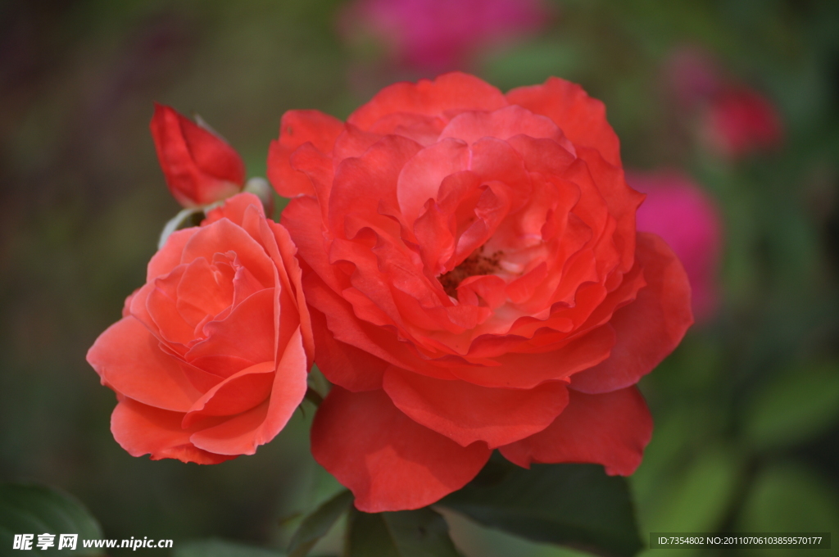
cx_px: 420
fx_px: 3561
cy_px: 278
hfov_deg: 13.4
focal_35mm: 153
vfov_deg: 8.9
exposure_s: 1/1250
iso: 200
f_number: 4.5
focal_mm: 102
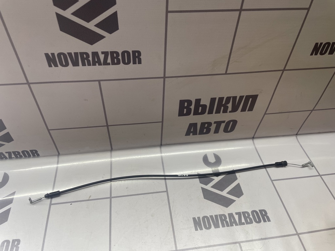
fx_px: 252
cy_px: 126
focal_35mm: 26
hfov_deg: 67.3
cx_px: 168
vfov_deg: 53.1
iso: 80
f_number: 1.6
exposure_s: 1/100
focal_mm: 4.2
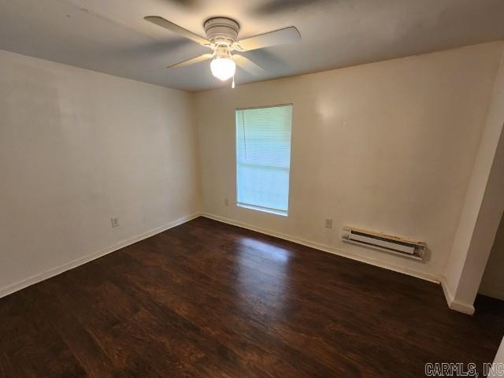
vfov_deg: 89.9
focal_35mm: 13
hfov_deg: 106.2
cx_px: 252
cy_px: 189
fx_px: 189
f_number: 2.2
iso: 400
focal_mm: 2.2
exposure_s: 1/60
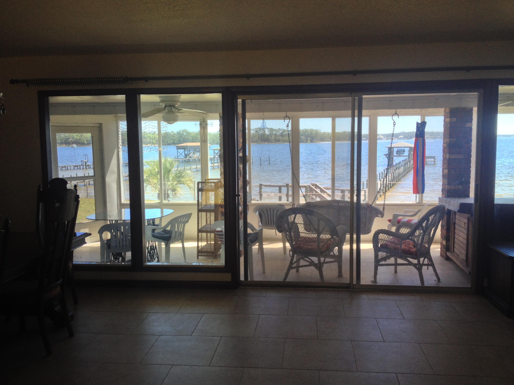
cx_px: 257
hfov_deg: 52.6
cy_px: 192
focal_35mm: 35
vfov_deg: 40.7
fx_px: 520
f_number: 2.4
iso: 80
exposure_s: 1/120
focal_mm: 4.28
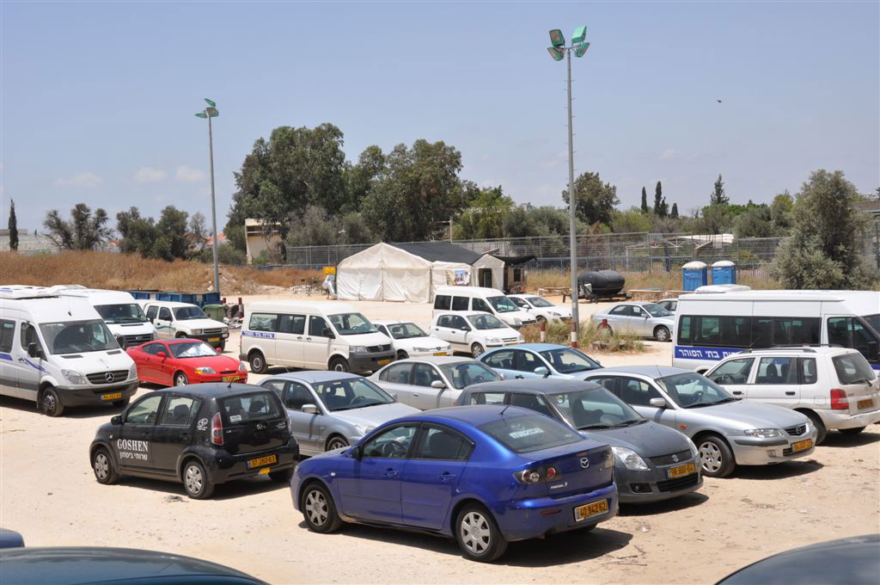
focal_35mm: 46
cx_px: 440
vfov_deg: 28.9
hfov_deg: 42.4
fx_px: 1135
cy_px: 292
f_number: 11
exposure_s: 1/500
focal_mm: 31
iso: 200
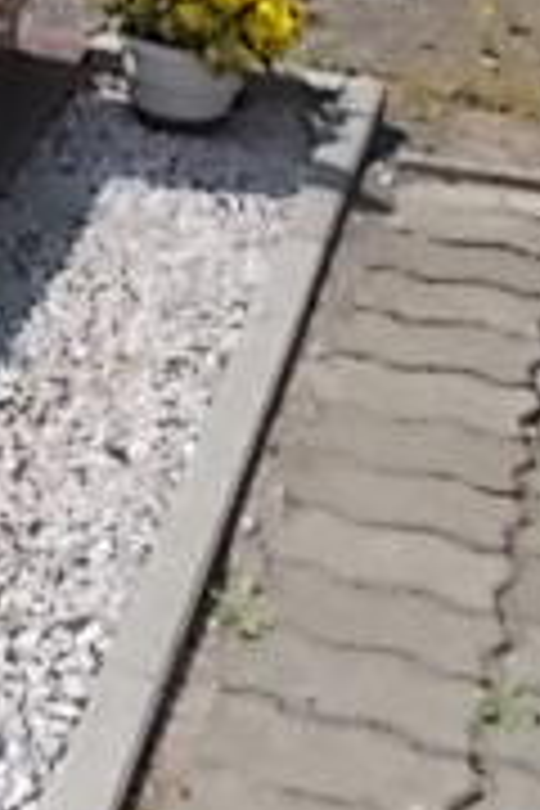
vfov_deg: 20.4
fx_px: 2160
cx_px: -580
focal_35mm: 96
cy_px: -58
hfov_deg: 12.4
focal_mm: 4.6
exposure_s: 1/125
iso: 80
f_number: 8
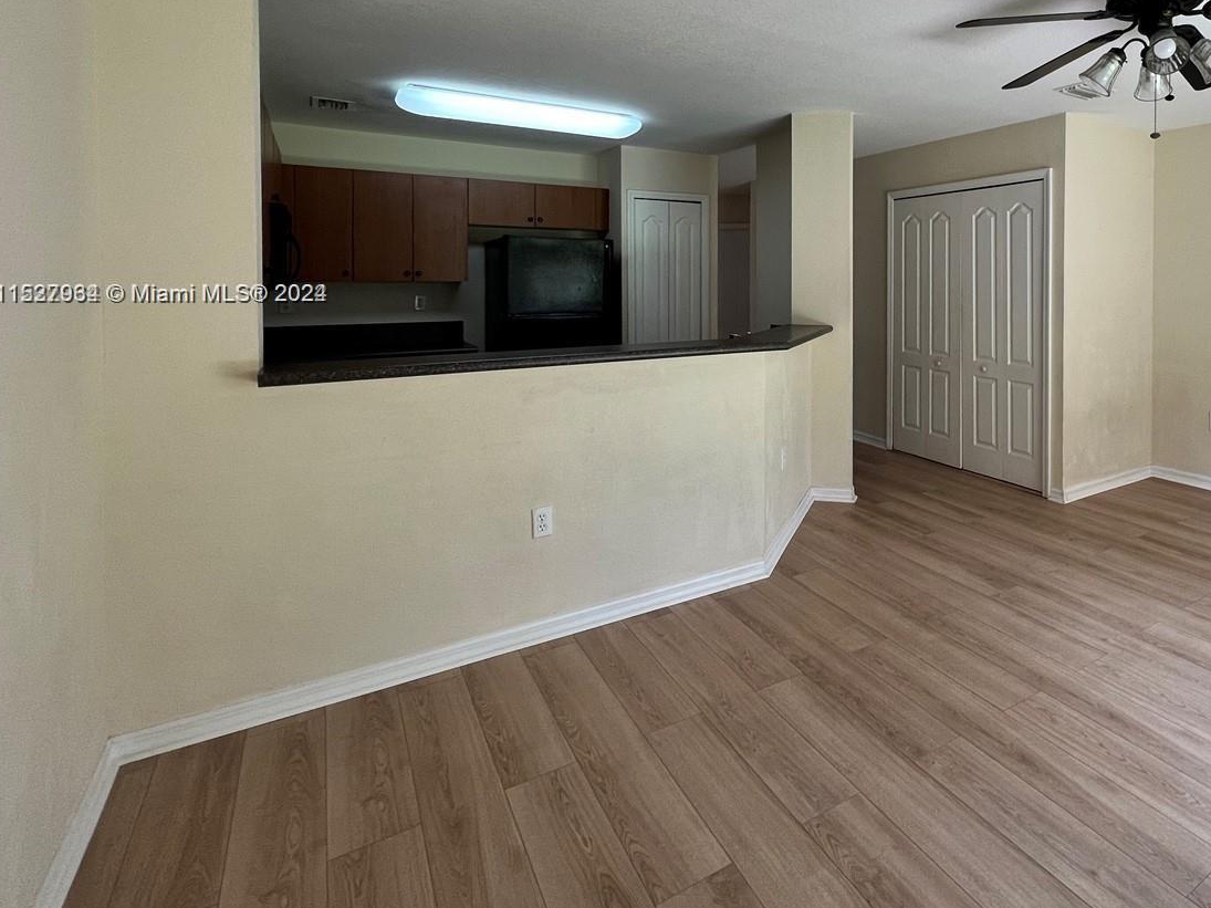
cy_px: 295
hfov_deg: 80.2
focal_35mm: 19
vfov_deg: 66.6
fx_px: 665
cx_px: 858
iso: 160
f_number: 1.8
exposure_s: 1/120
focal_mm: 1.57
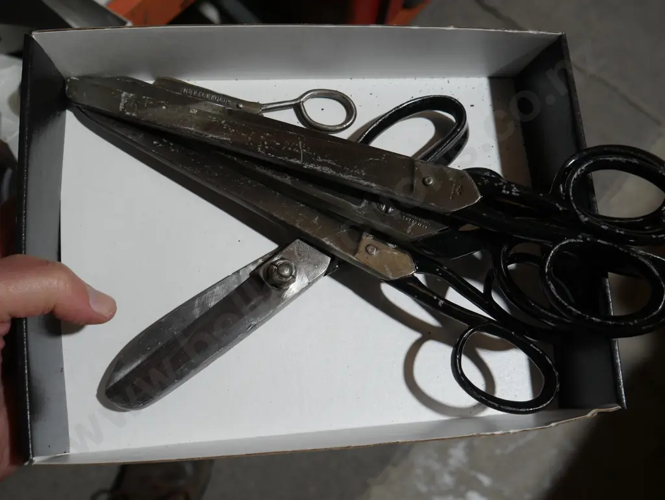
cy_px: 250
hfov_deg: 46.8
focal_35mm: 40
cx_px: 332
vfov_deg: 36.0
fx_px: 769
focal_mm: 20
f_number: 5
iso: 200
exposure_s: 1/60
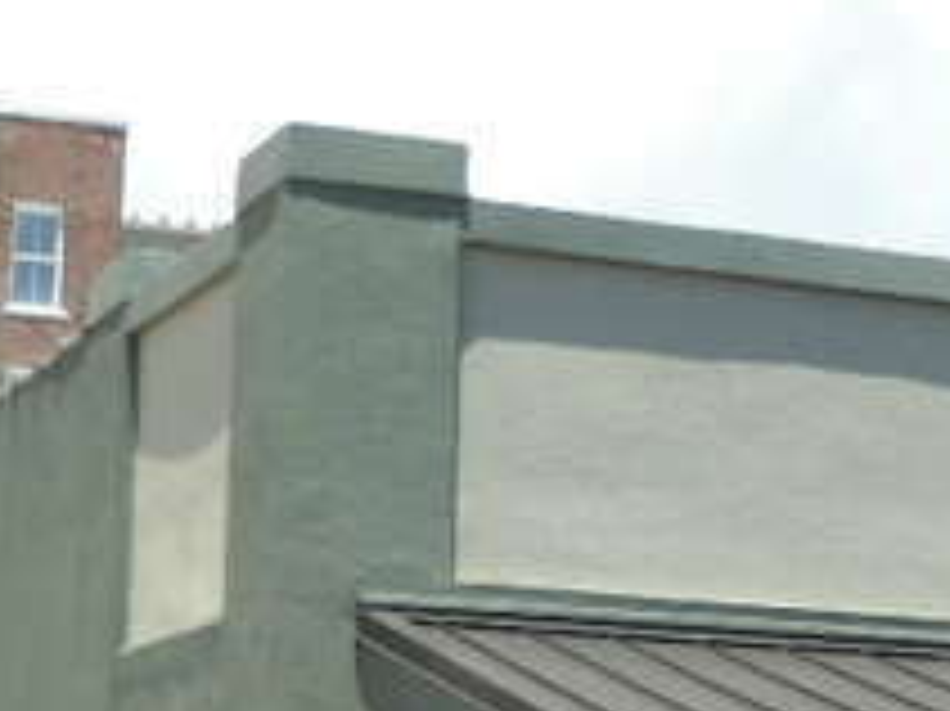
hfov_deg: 14.9
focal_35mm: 129
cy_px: 788
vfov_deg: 11.3
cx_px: 1076
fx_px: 3538
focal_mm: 6
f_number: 8.1
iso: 80
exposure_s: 1/173
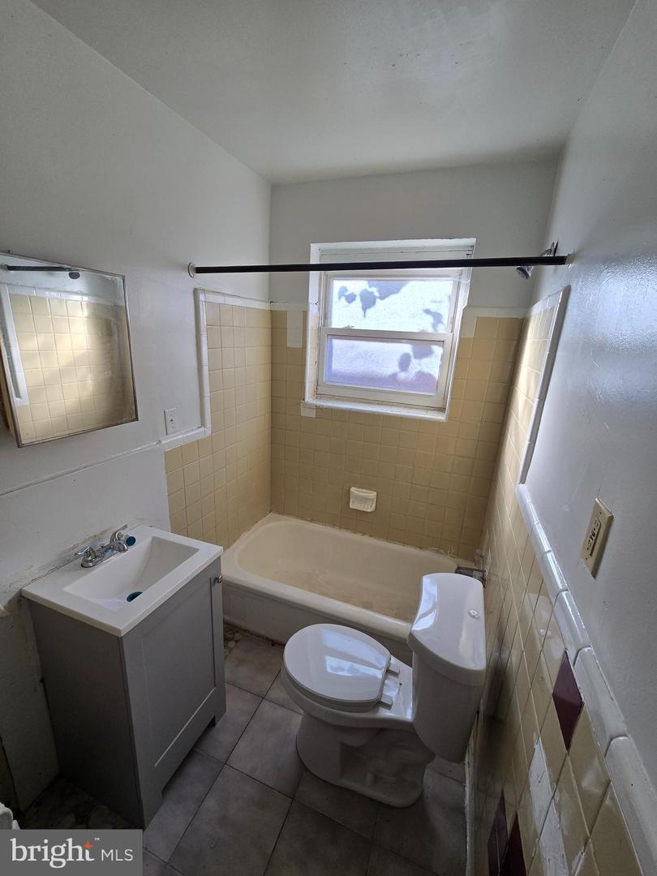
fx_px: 329
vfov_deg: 106.2
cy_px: 438
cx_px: 328
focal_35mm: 13
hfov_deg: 89.9
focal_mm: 2.2
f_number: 2.2
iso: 80
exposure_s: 1/120
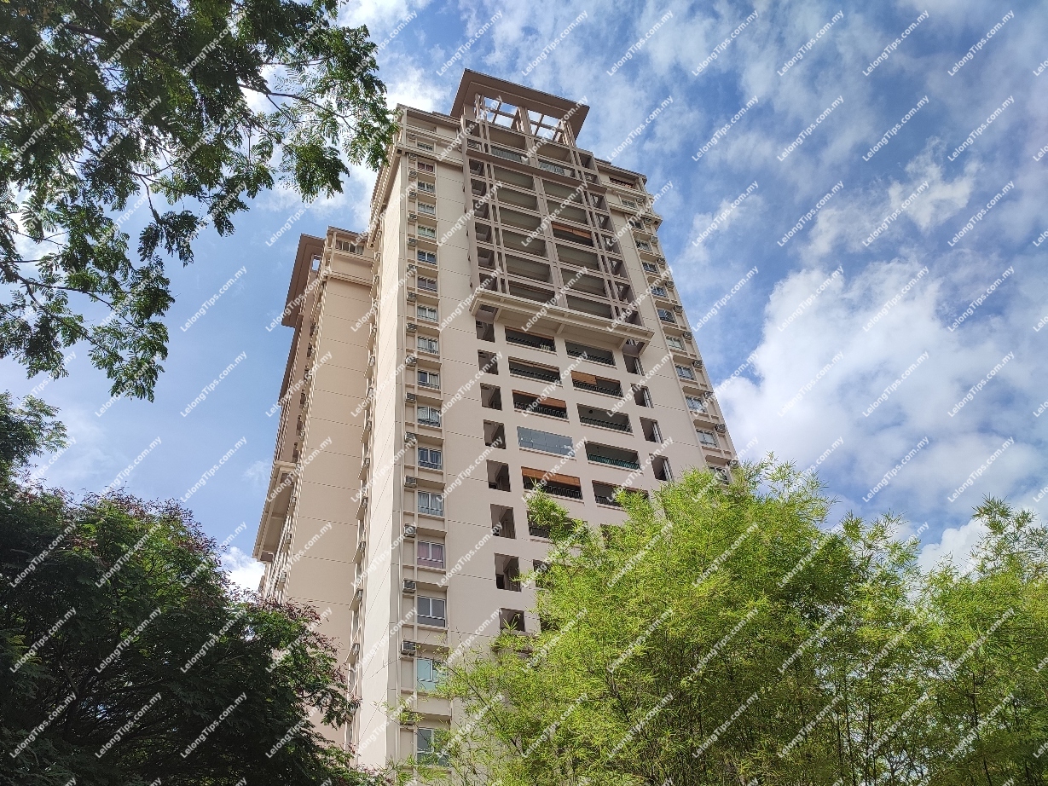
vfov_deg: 54.9
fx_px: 757
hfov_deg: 69.4
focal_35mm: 25
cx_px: 524
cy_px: 393
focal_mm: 6.04
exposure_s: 1/861
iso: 50
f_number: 1.9
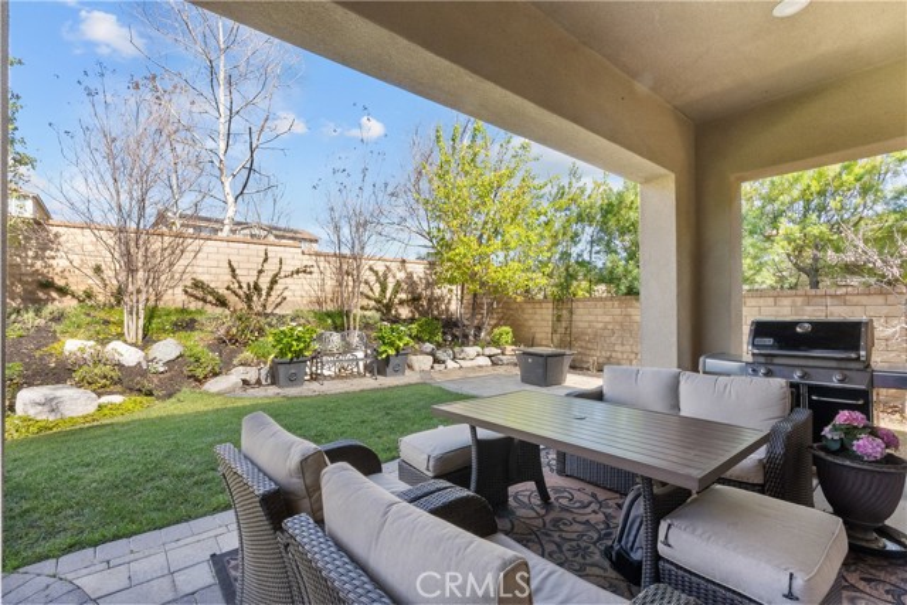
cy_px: 302
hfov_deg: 96.7
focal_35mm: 16
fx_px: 403
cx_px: 454
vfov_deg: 73.8
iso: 2000
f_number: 22
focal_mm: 16
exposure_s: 1/15
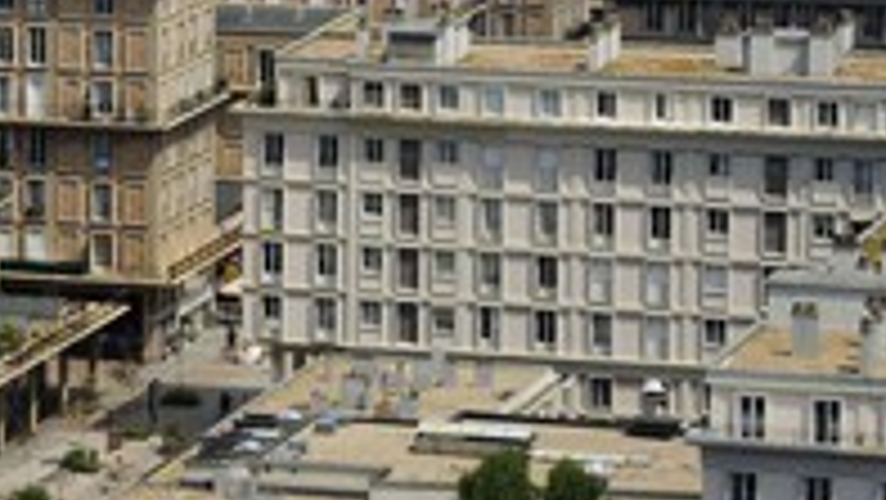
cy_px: 270
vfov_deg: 4.0
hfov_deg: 7.1
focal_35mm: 301
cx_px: 9
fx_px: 7074
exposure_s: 1/250
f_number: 13
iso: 200
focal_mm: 135
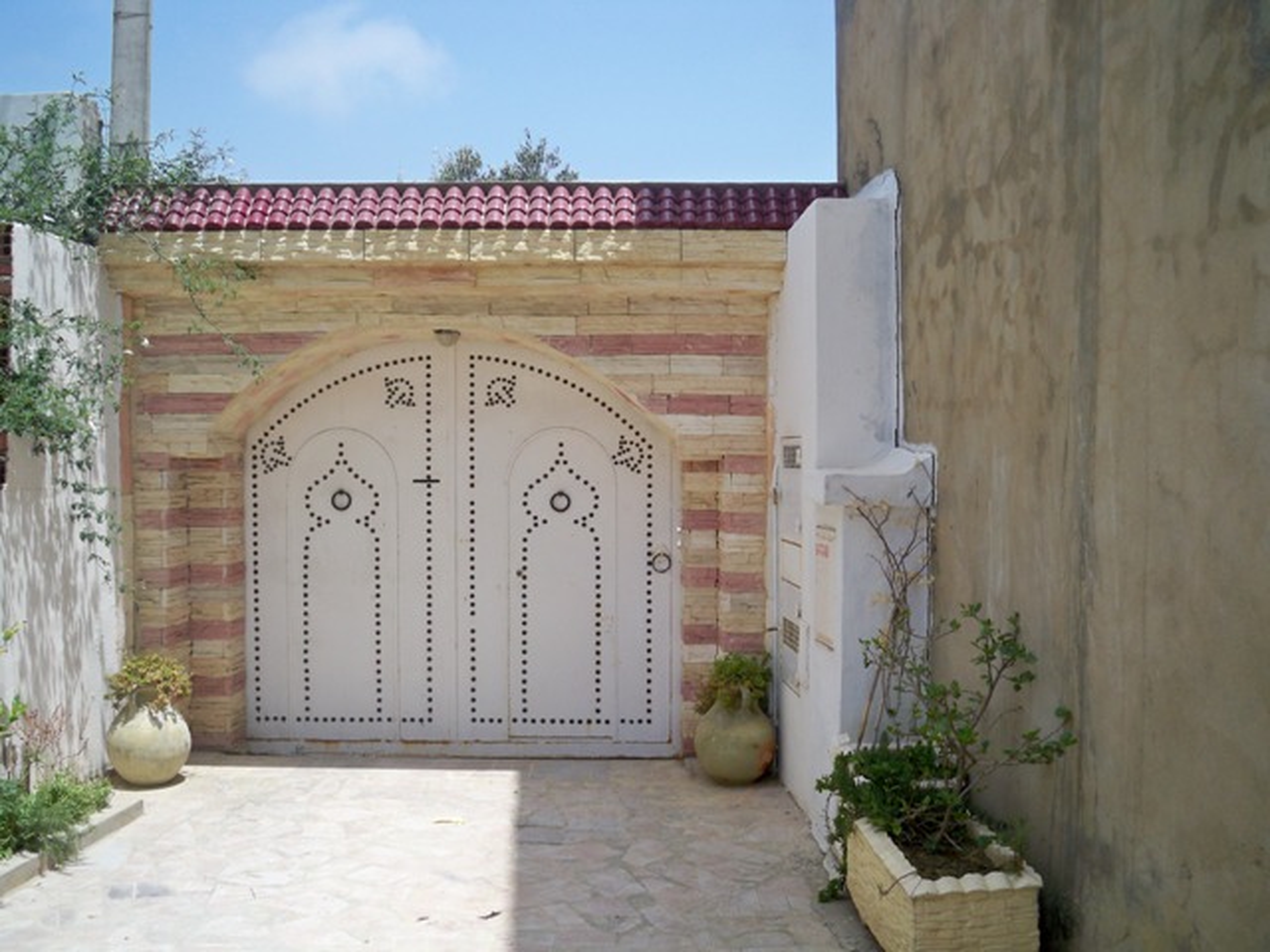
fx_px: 1284
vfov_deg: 40.7
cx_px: 635
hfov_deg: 52.6
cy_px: 476
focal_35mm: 35
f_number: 4.7
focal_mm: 6.3
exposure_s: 1/400
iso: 64
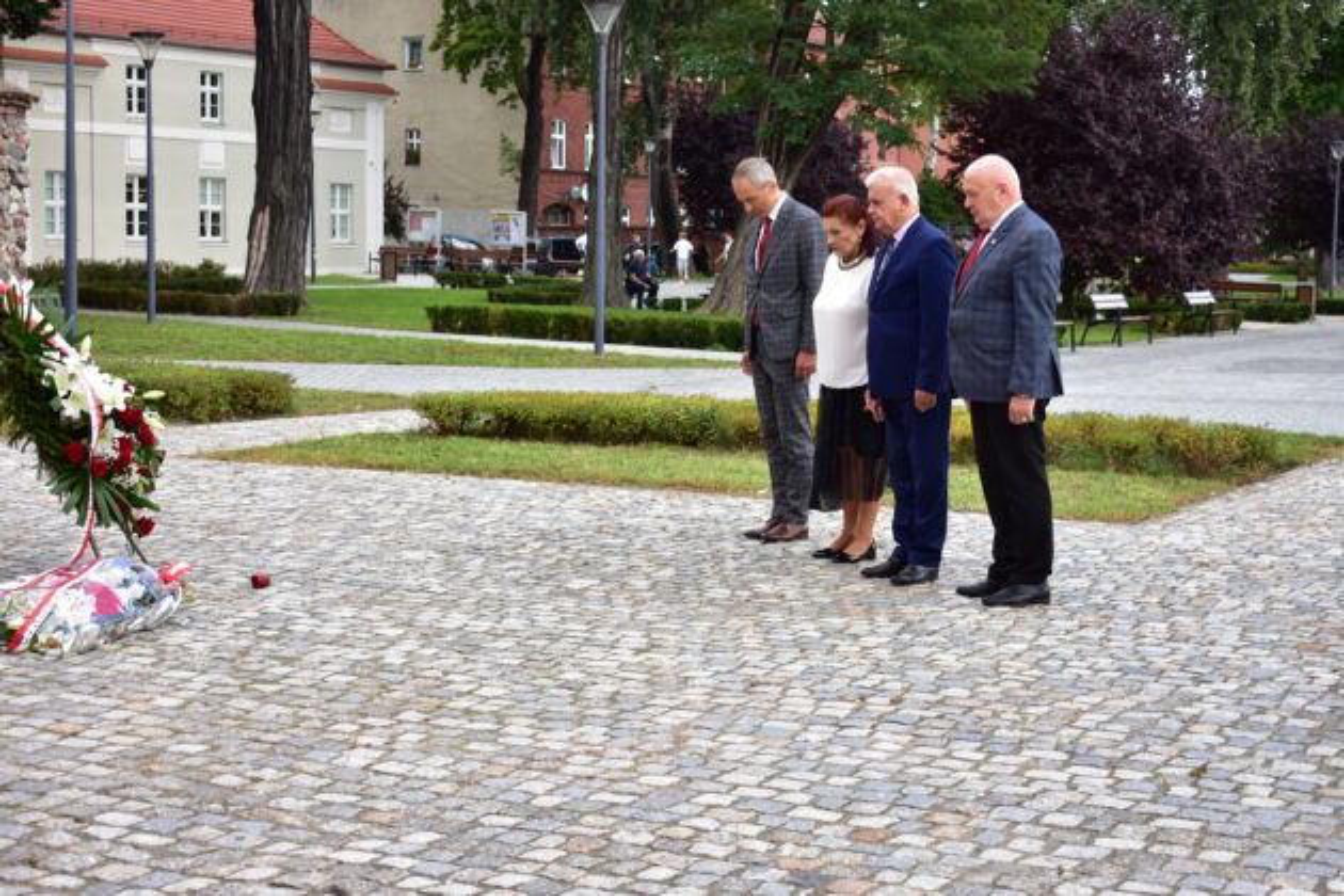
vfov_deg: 23.8
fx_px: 2128
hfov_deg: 35.1
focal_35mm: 57
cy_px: 448
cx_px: 672
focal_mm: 38
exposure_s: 1/200
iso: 200
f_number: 5
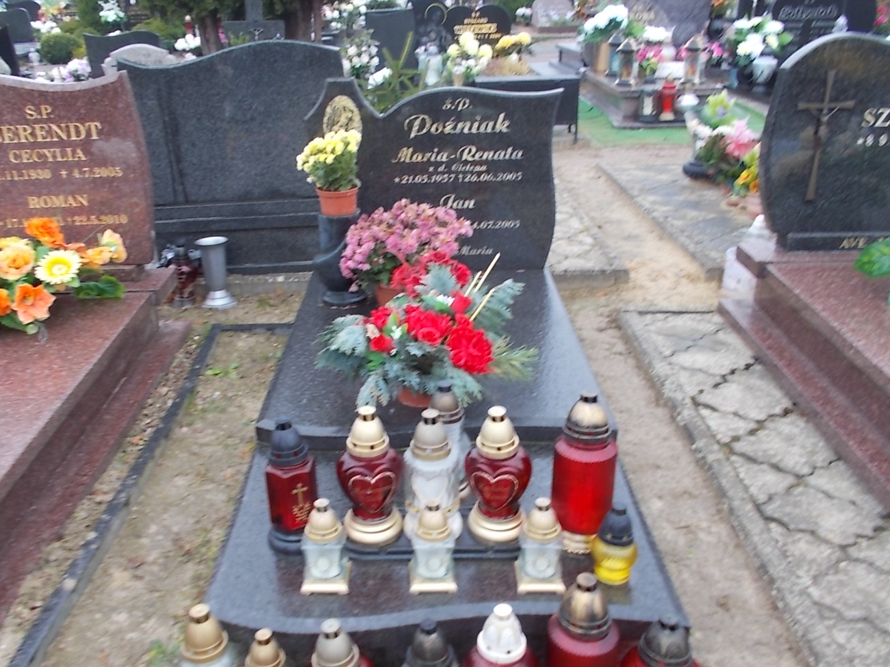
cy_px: 352
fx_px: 823
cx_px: 404
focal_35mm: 32
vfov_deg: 44.1
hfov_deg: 56.7
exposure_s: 1/25
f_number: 3.2
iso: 80
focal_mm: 4.6
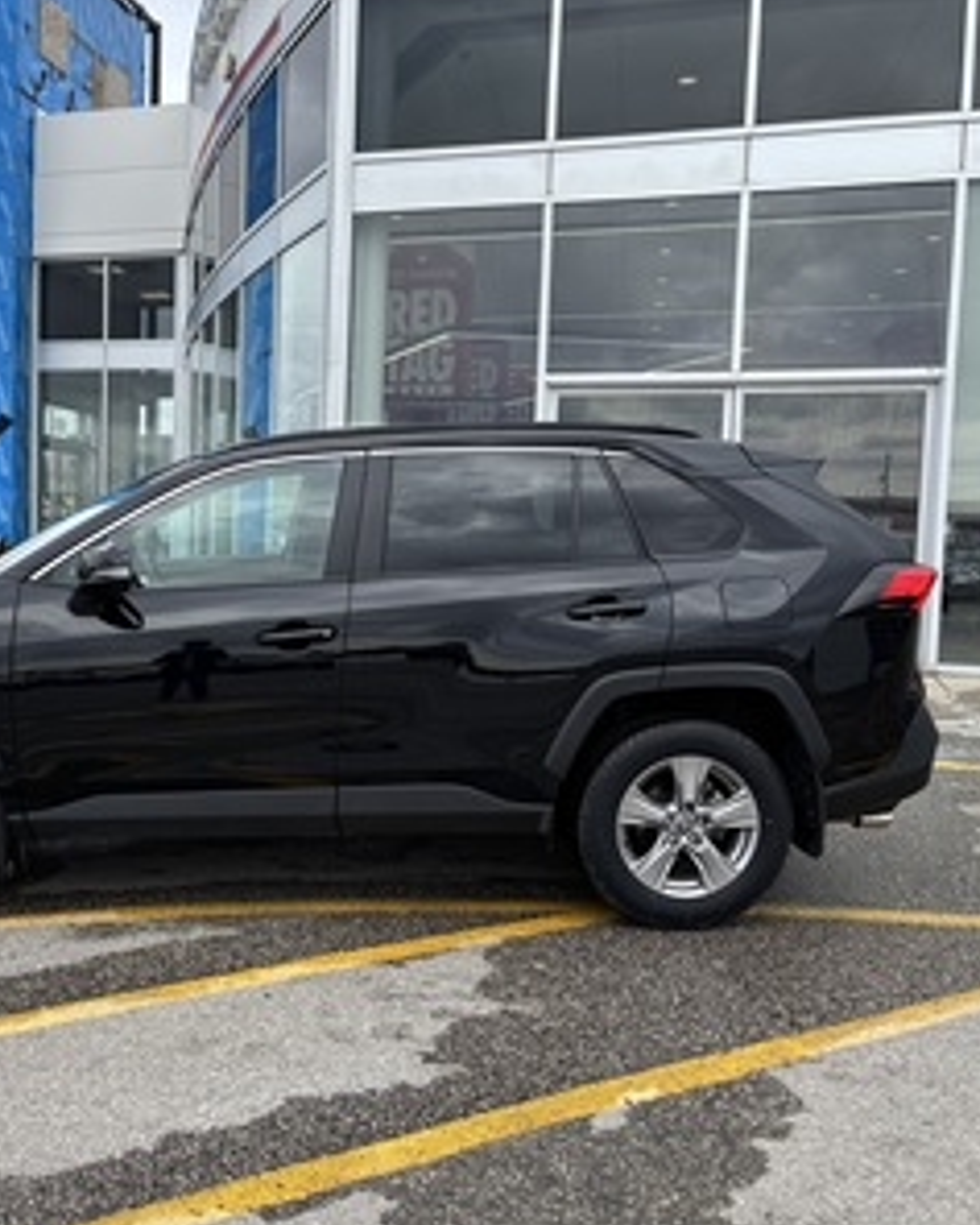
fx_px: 1305
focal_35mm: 36
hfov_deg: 39.7
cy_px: 610
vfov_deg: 50.3
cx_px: 215
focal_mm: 5.96
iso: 50
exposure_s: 1/2024
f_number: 1.6
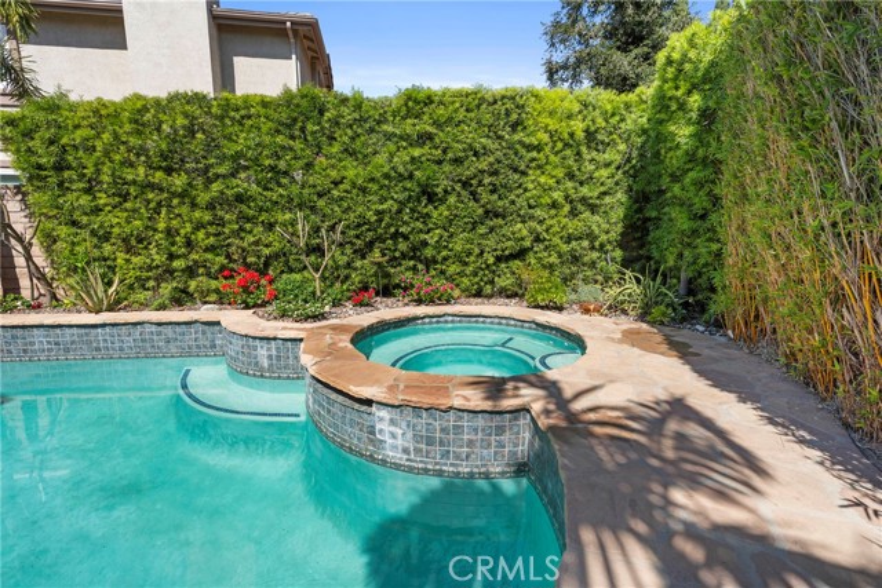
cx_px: 441
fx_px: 392
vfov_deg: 73.8
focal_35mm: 16
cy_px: 294
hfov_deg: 96.7
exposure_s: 1/250
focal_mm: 16
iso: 100
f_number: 8
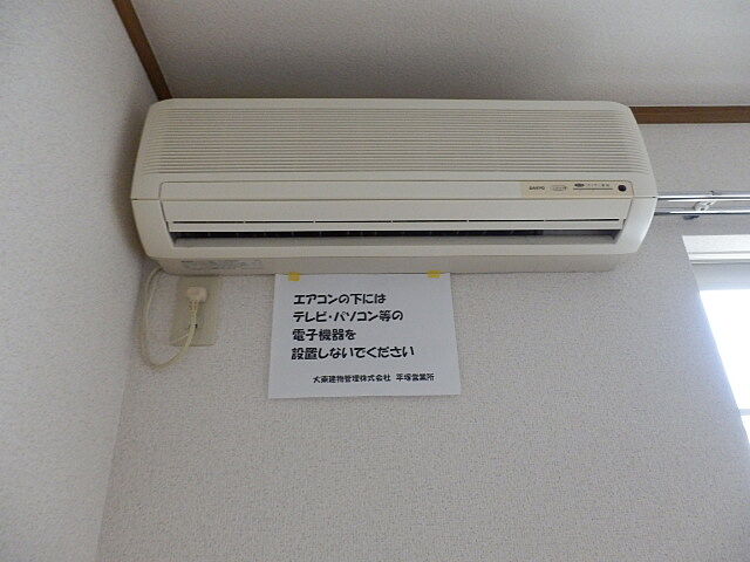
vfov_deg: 56.8
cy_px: 281
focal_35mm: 24
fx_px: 520
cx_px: 375
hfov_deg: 71.6
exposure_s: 1/30
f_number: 3
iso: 640
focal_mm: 4.2
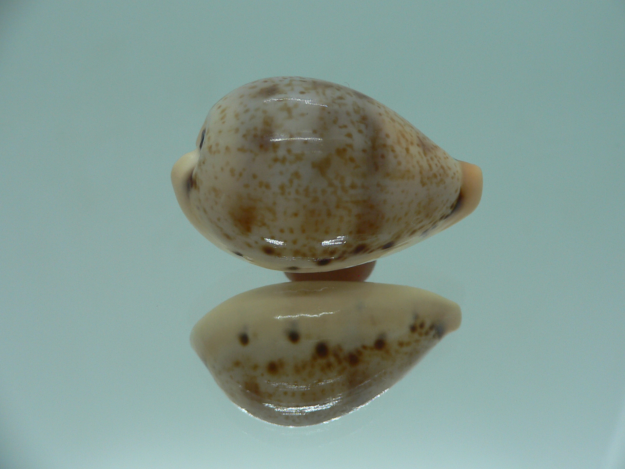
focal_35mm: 37
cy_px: 227
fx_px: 668
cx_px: 322
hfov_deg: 50.1
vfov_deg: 38.7
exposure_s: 1/60
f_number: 2.8
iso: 80
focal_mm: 4.6
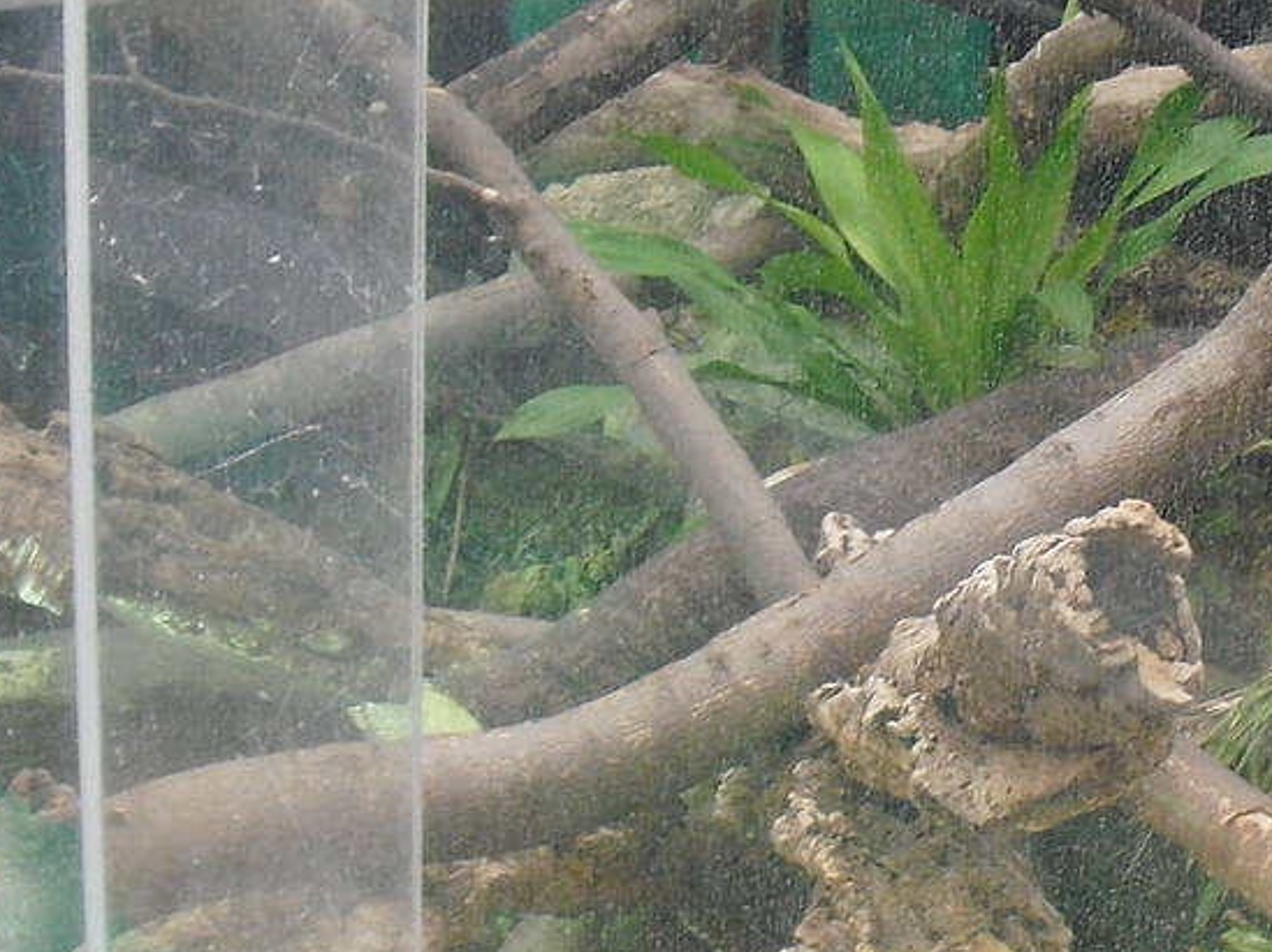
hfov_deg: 18.4
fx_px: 3856
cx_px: 1191
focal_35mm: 105
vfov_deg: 14.1
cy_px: 572
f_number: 3.1
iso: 200
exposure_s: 1/125
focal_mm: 6.3
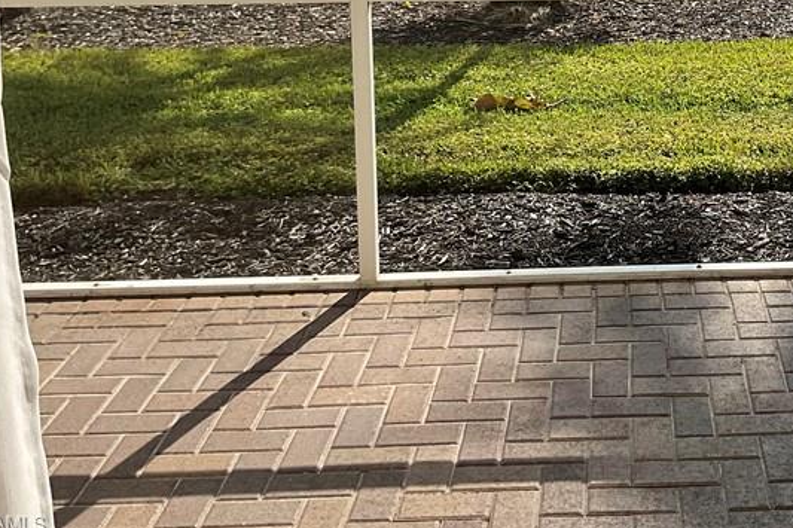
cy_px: -34
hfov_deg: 32.9
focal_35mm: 58
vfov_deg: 22.2
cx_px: 696
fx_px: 1277
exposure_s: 1/1451
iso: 16
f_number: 1.8
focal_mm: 3
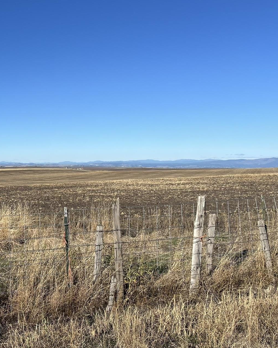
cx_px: 15
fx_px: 422
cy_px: 187
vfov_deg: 44.8
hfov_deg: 34.0
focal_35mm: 41
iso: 50
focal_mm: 5.7
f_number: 1.5
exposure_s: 1/5319
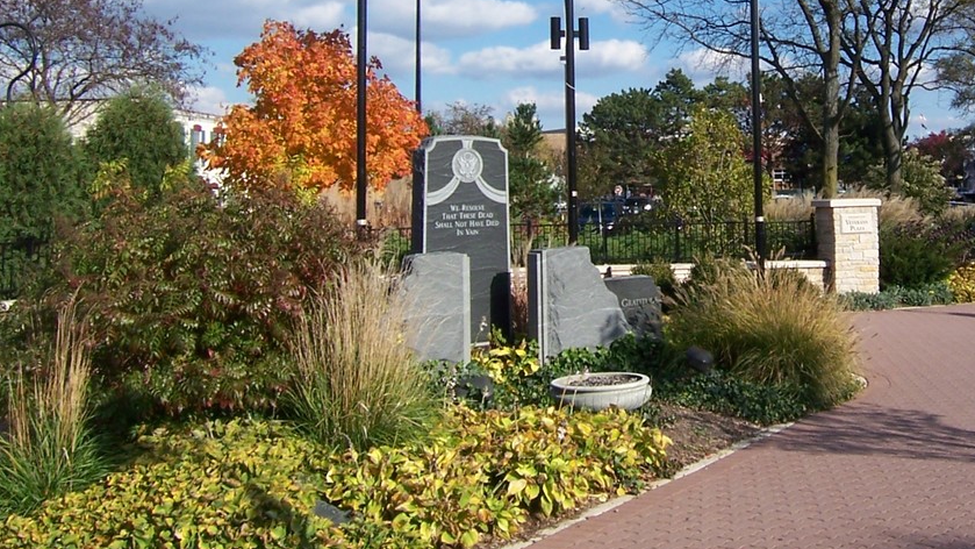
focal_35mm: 43
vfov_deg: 26.9
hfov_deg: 46.2
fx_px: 1112
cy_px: 77
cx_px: 687
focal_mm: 3.8
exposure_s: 1/320
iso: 64
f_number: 5.6
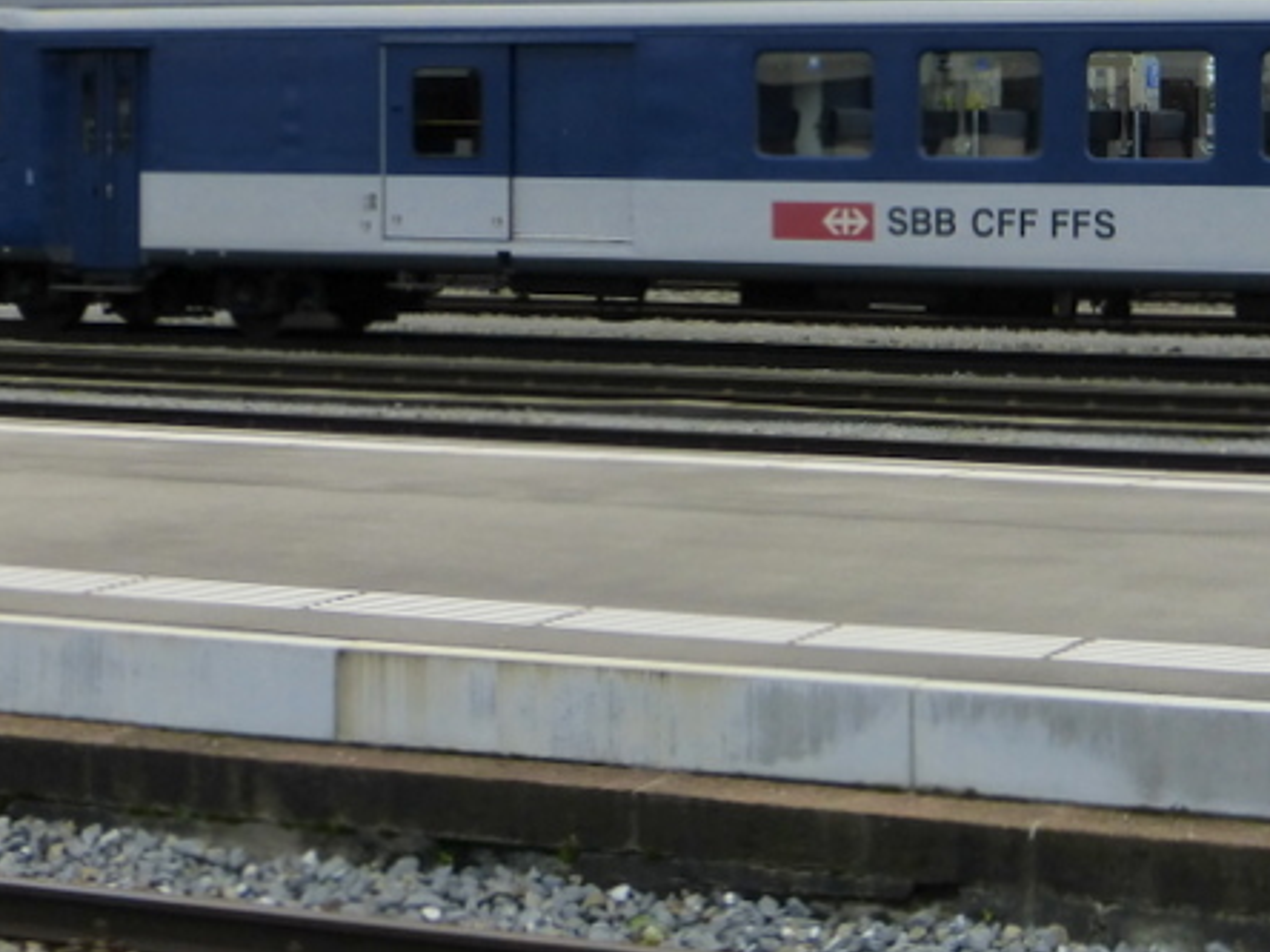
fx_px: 3302
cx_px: 1147
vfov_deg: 16.2
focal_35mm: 90
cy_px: 89
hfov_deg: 21.3
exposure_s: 1/640
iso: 160
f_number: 3.9
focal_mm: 6.9
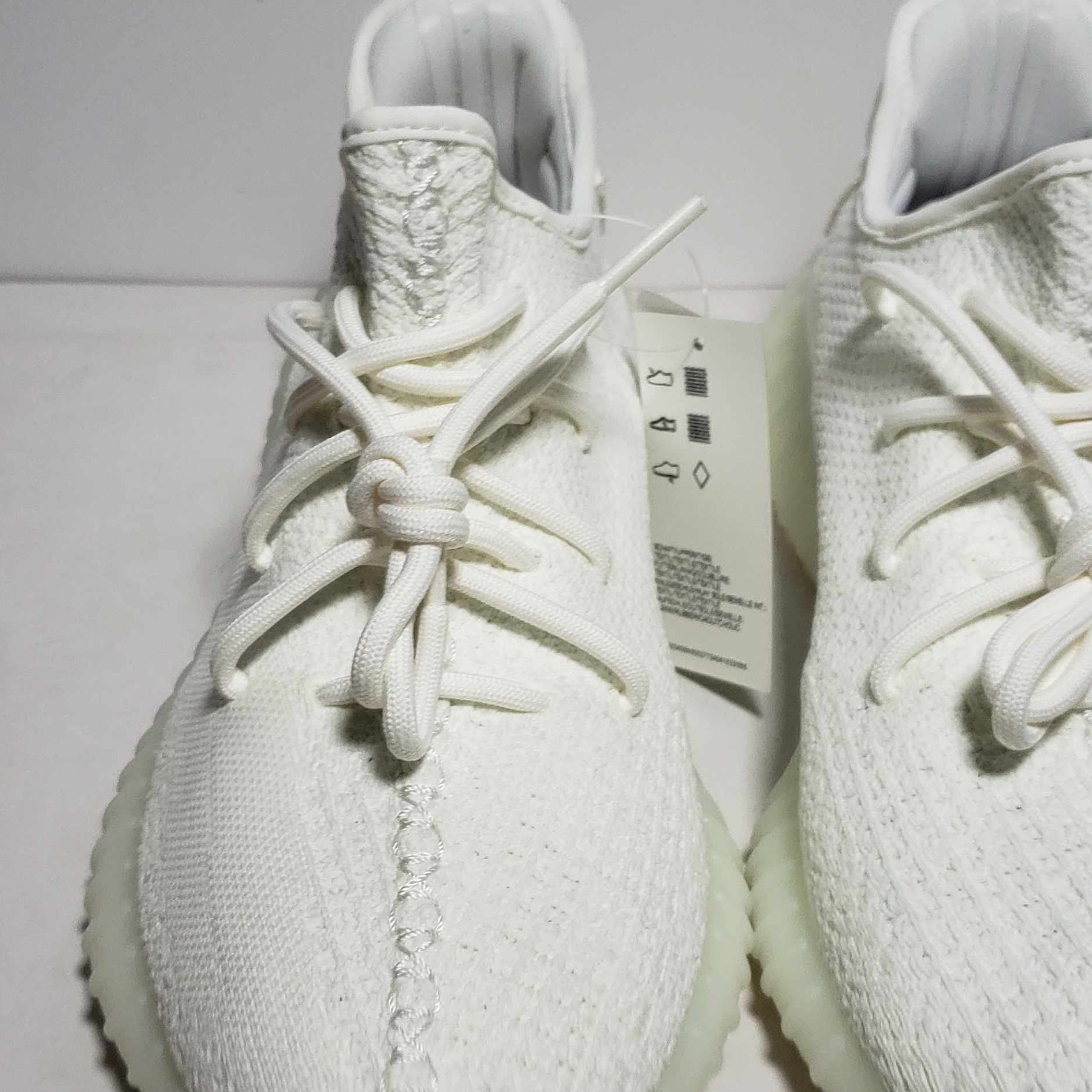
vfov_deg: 34.7
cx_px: 560
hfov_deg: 34.7
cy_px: 592
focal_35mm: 49
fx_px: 1749
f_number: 1.5
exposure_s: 1/386
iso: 50
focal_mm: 4.3
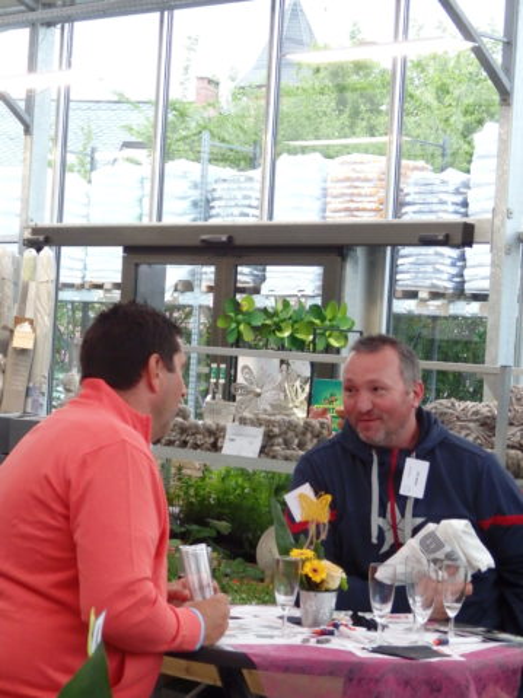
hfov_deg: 16.8
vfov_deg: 22.3
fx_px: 1774
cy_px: 349
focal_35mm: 88
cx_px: 262
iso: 1250
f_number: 4.8
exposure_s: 1/50
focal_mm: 15.8
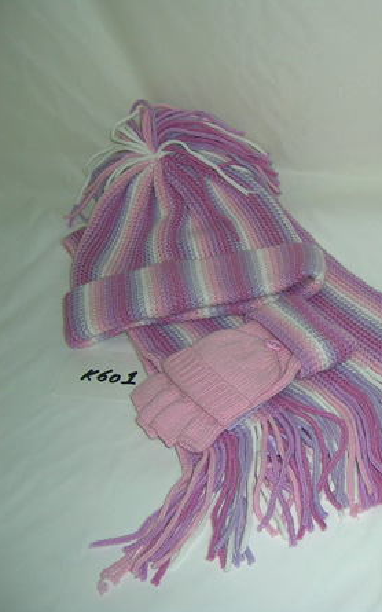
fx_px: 833
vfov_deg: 40.3
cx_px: 407
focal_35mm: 50
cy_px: 308
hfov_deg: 24.3
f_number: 2.8
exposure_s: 1/60.1
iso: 50
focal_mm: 5.4
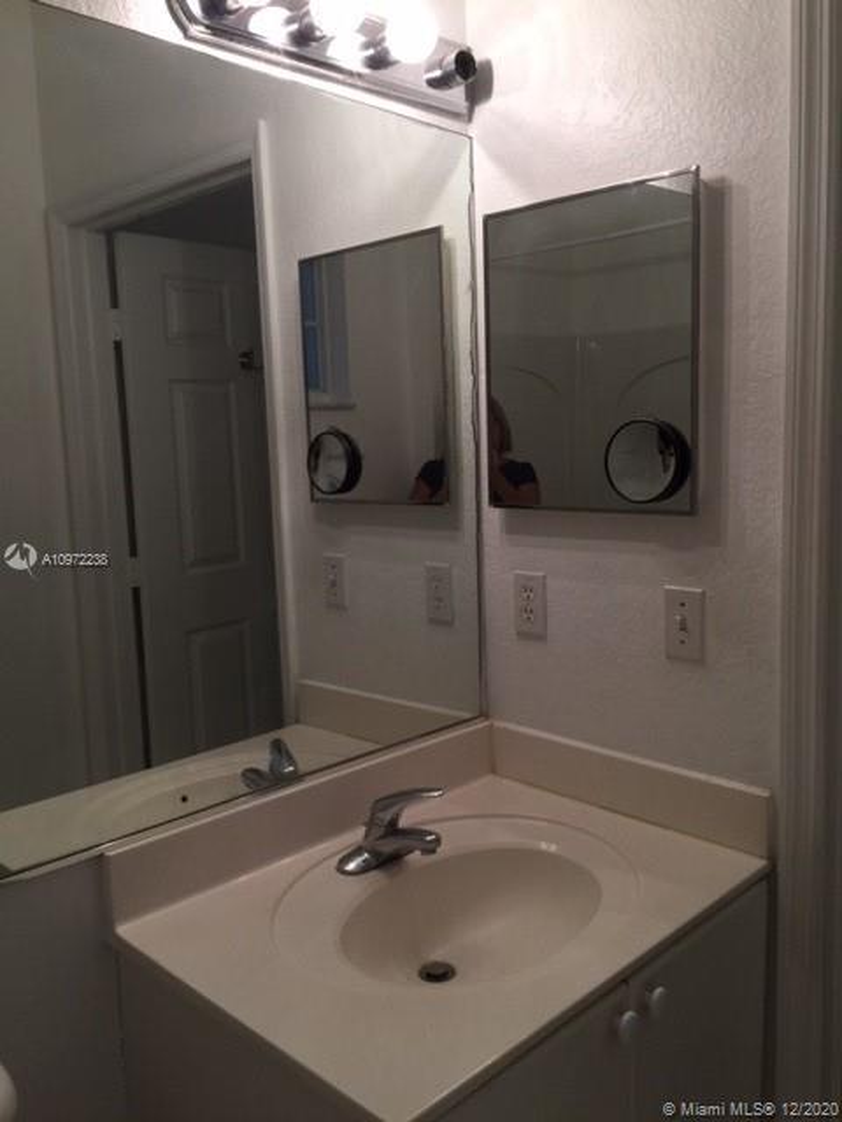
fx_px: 941
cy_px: 561
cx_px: 421
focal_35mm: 29
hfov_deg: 48.2
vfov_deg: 61.7
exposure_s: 1/30
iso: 32
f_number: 2.2
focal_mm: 4.15
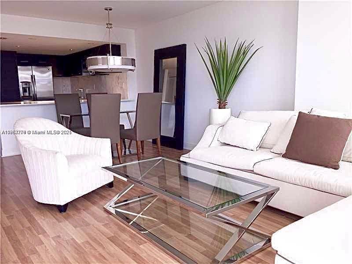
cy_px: 132
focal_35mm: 29
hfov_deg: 61.7
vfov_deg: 48.2
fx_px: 295
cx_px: 176
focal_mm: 4.15
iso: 32
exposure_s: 1/70
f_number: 2.2
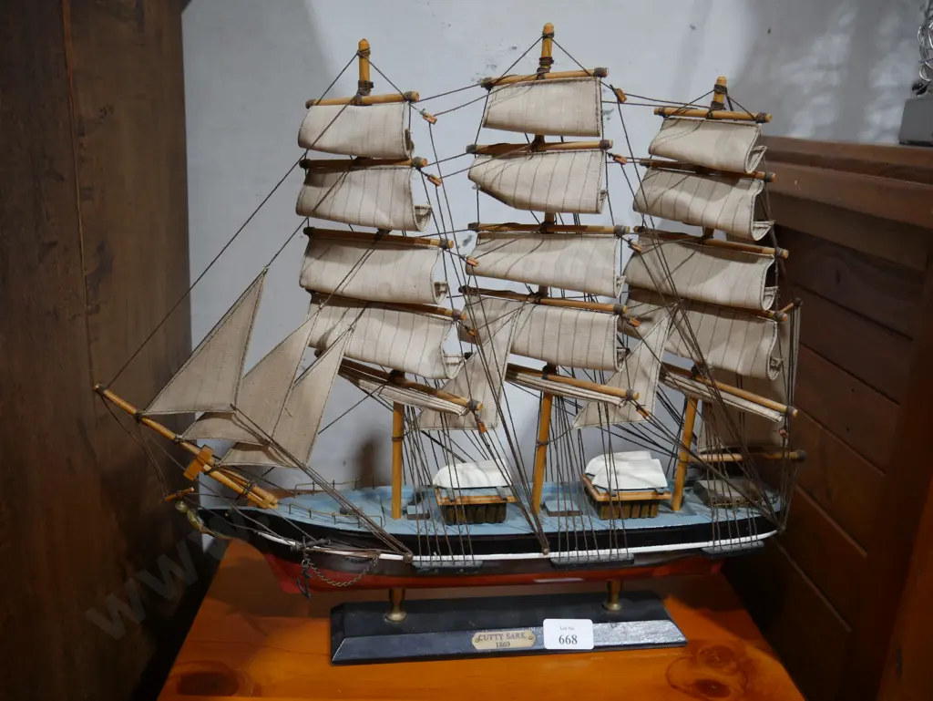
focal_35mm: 28
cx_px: 466
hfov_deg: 63.4
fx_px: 755
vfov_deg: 49.8
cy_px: 350
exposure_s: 1/60
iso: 320
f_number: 3.5
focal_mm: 14
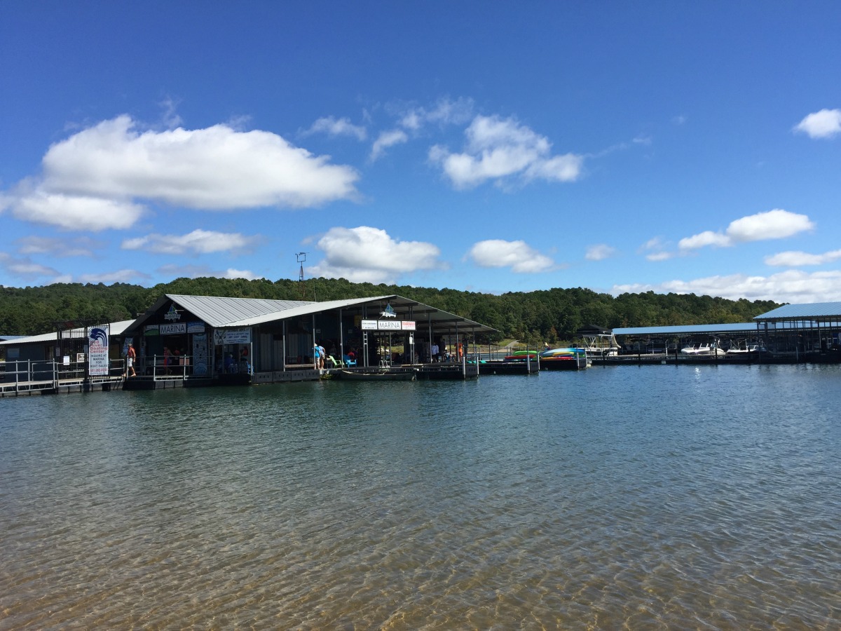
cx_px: 420
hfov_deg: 61.7
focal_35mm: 29
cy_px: 316
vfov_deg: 48.2
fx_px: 705
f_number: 2.2
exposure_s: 1/2475
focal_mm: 4.15
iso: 32
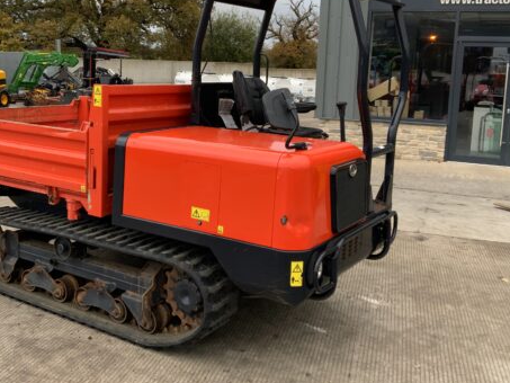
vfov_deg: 35.0
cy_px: 146
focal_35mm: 41
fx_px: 604
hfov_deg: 45.7
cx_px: 232
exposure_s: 1/122
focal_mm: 3
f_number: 1.8
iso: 50
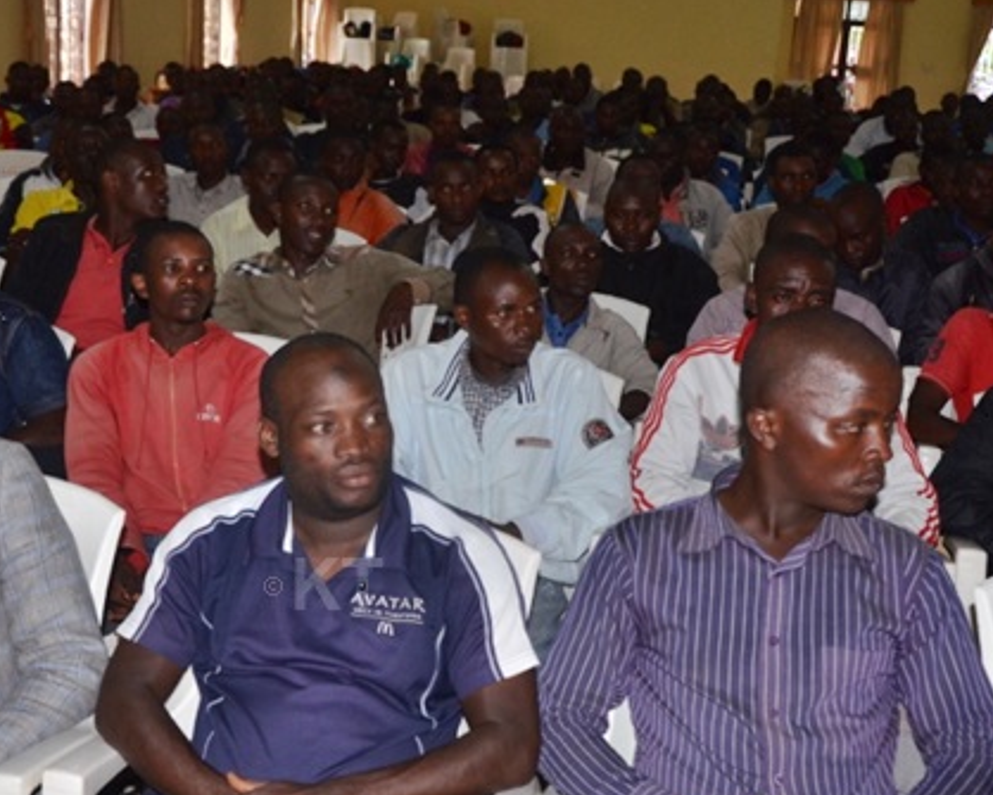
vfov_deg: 28.6
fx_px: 1559
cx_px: 384
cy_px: 473
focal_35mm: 53
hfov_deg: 35.2
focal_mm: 22
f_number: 3.8
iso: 800
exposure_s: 1/60
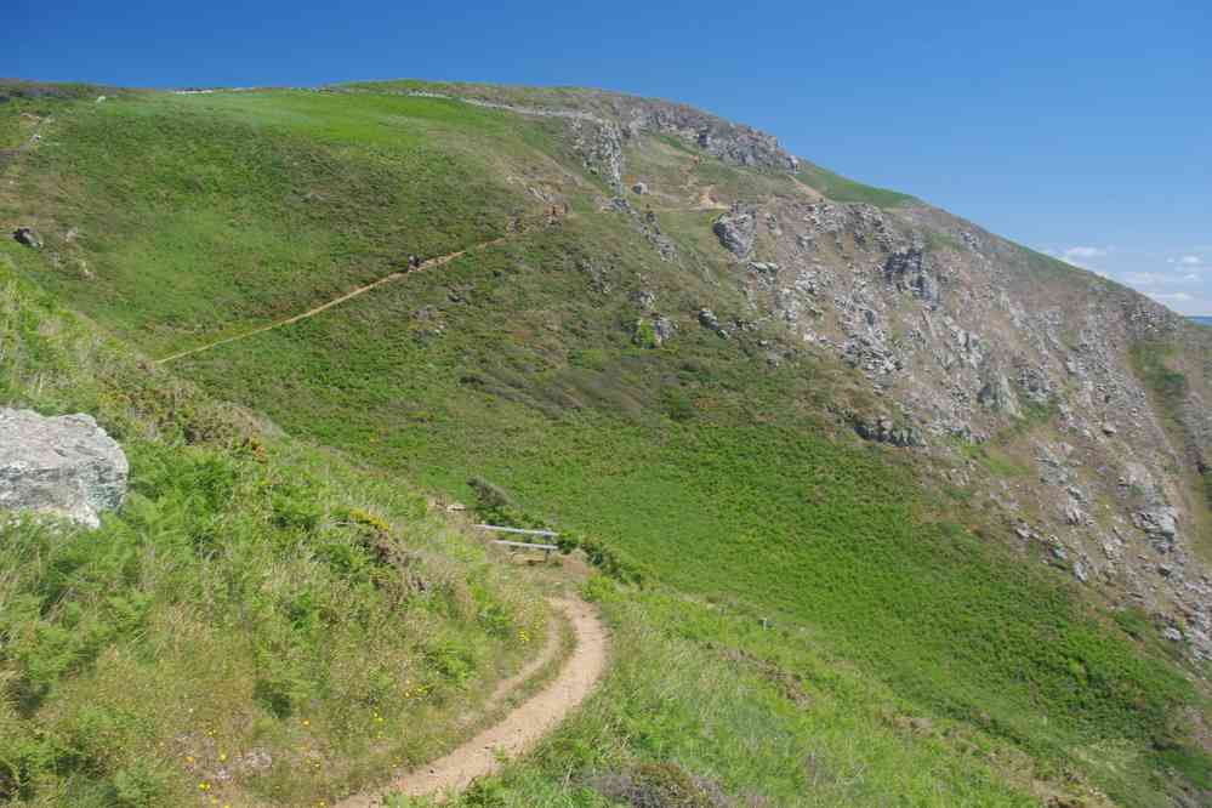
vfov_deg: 38.4
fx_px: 1161
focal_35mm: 34
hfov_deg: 55.1
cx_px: 606
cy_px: 404
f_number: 11
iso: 200
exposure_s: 1/50
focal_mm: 23
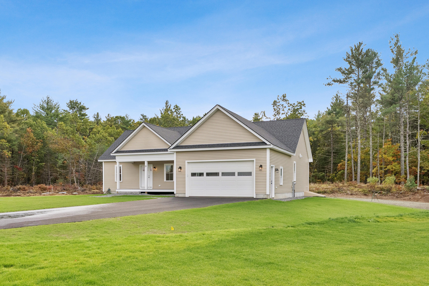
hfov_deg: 60.3
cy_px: 143
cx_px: 214
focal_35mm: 31
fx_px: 370
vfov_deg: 42.4
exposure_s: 1/640
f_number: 7.1
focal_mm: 31
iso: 320
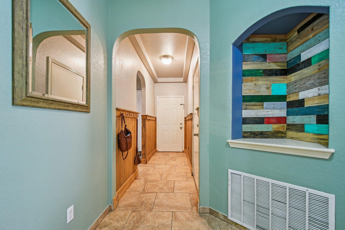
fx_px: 144
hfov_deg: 100.4
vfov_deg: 77.3
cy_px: 115
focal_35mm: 15
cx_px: 172
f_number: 8
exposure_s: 1/3.33
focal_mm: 10
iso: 400
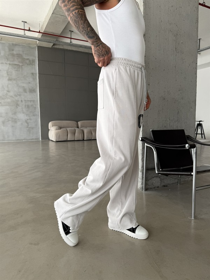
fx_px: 194
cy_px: 140
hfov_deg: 56.8
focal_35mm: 24
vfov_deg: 71.6
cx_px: 105
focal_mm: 6.76
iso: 80
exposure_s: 1/399
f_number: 1.78
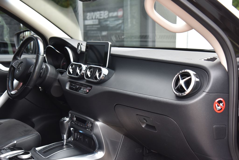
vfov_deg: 27.0
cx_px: 120
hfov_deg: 39.6
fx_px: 332
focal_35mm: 50
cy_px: 80
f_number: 5
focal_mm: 50
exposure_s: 1/100
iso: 500
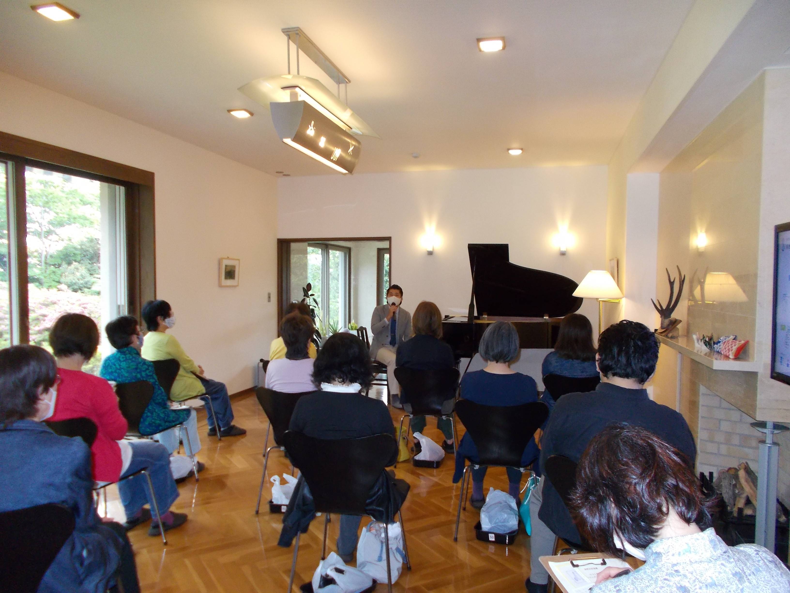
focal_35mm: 26
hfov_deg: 67.3
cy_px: 296
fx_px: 593
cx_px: 395
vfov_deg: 53.1
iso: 280
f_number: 3.2
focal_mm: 4.6
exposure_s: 1/25
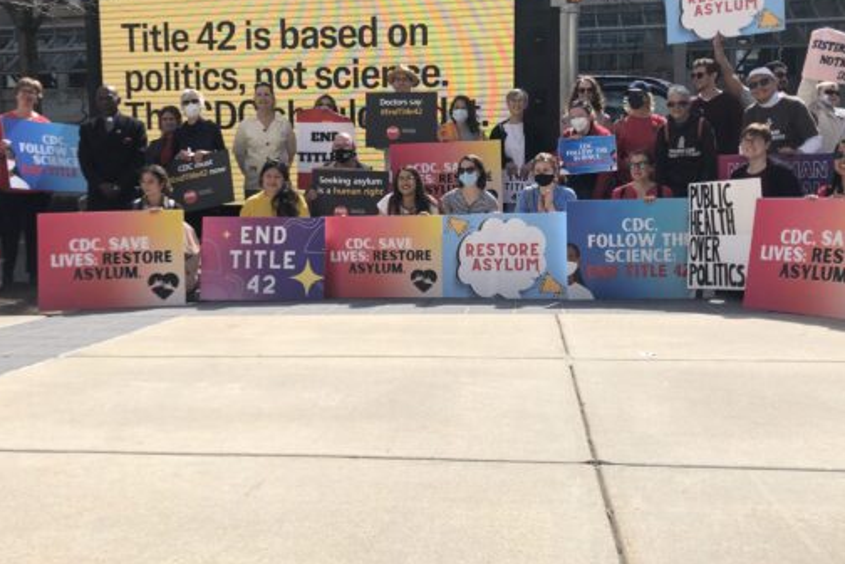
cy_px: 243
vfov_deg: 35.9
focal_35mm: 37
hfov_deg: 51.9
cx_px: 429
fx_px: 868
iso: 25
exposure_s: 1/2288
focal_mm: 3.99
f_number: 1.8
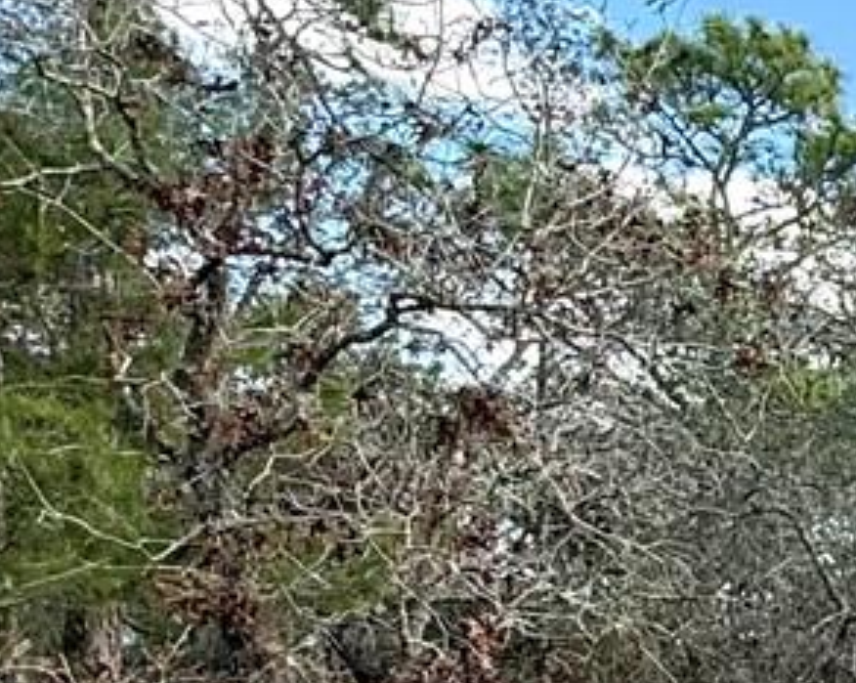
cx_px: 1425
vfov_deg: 19.9
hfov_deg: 20.2
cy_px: 654
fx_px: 1898
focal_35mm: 75
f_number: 2.2
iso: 64
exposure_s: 1/514
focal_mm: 2.22
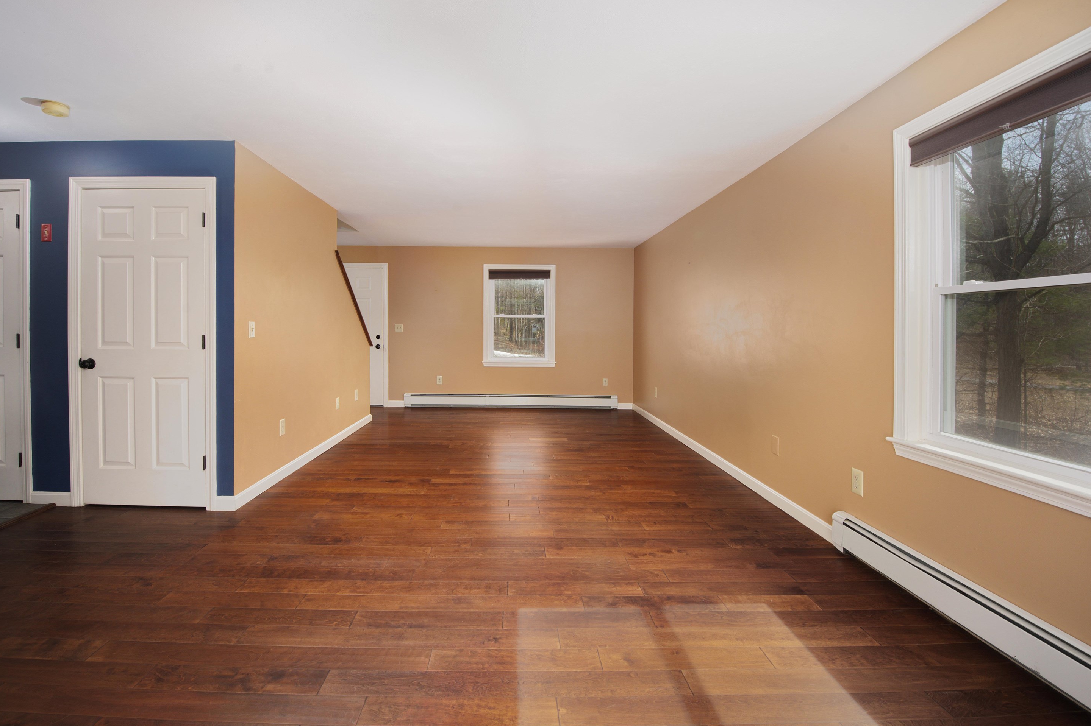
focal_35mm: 16
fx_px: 485
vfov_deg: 73.6
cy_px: 341
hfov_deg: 96.6
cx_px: 511
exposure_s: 1/1.25
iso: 320
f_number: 9
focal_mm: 15
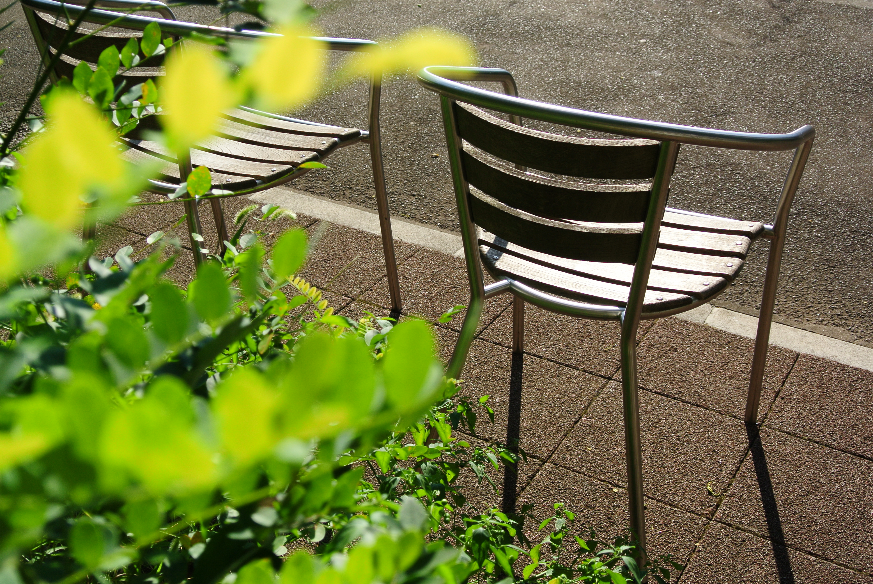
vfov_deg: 28.7
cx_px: 436
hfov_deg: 41.9
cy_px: 292
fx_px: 1141
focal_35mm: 47
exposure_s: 1/640
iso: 100
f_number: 4.5
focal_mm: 17.5
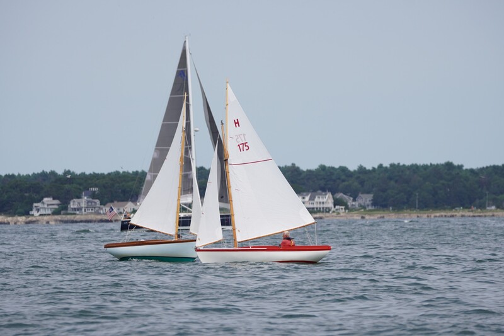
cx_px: 252
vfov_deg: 3.0
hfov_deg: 4.6
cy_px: 168
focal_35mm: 453
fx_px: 6340
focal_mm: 302
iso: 200
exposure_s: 1/1250
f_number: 5.6
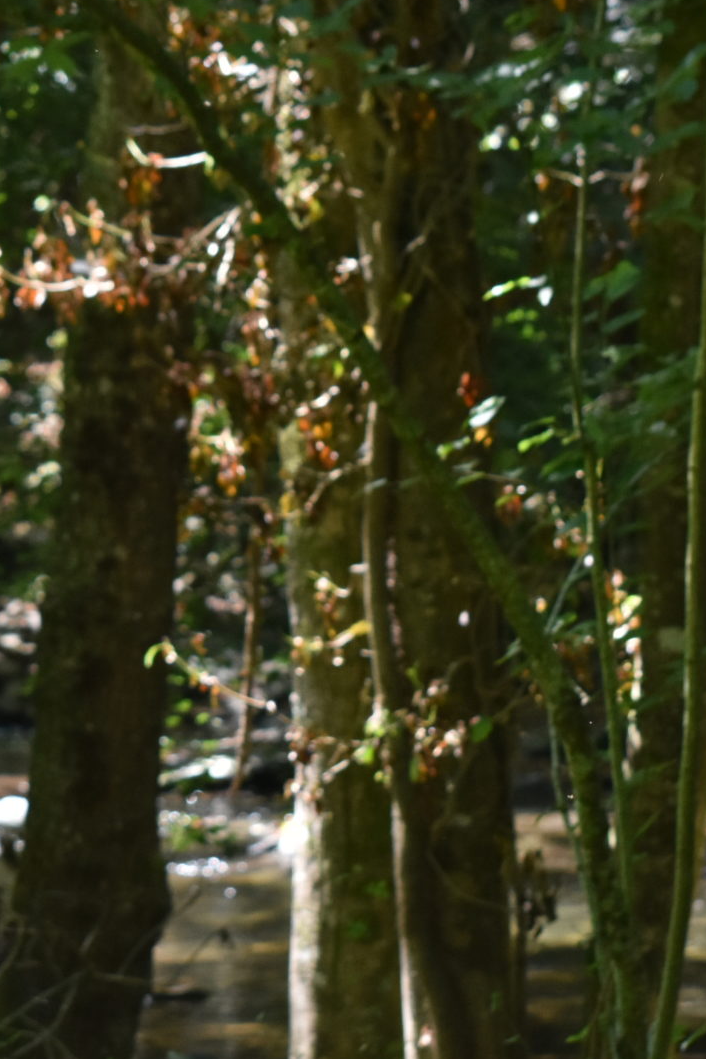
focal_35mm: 308
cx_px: -100
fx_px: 9066
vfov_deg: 6.7
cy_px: 590
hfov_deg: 4.4
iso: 800
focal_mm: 85
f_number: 7.1
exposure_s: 1/200
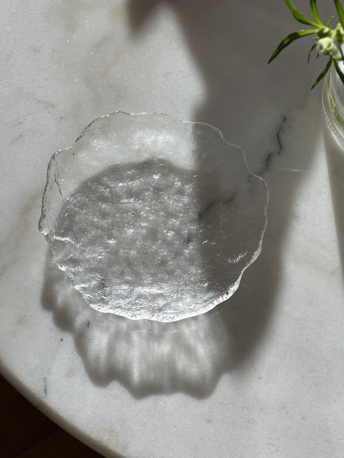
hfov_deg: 19.1
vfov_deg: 25.3
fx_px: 1020
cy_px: 229
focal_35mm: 77
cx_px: 172
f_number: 2.8
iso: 32
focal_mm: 9
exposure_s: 1/995
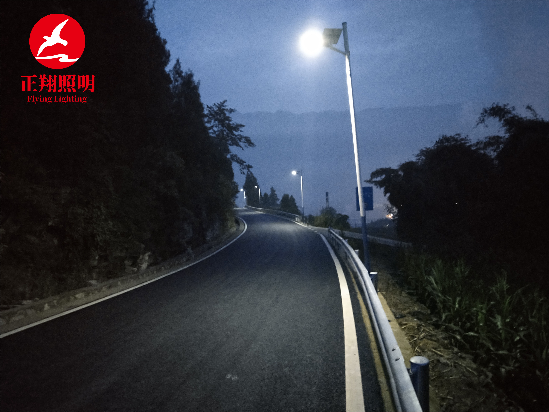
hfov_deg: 60.0
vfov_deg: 46.8
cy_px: 206
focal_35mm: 30
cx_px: 274
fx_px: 476
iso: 3790
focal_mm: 3.95
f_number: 1.8
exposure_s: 1/14.3
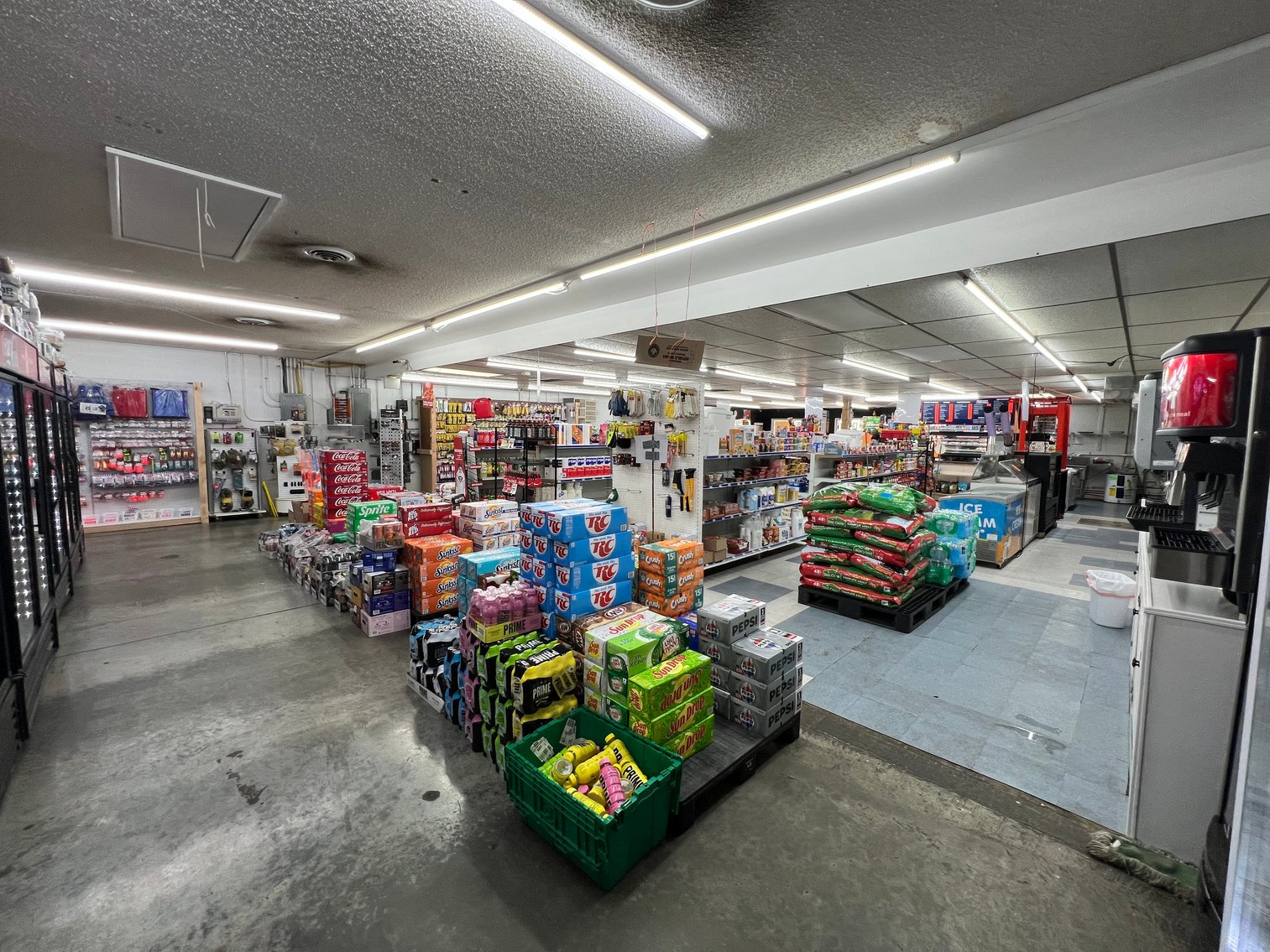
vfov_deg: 89.9
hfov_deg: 106.2
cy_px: 476
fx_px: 477
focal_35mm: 13
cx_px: 635
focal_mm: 1.57
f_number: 1.8
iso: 80
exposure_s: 1/120
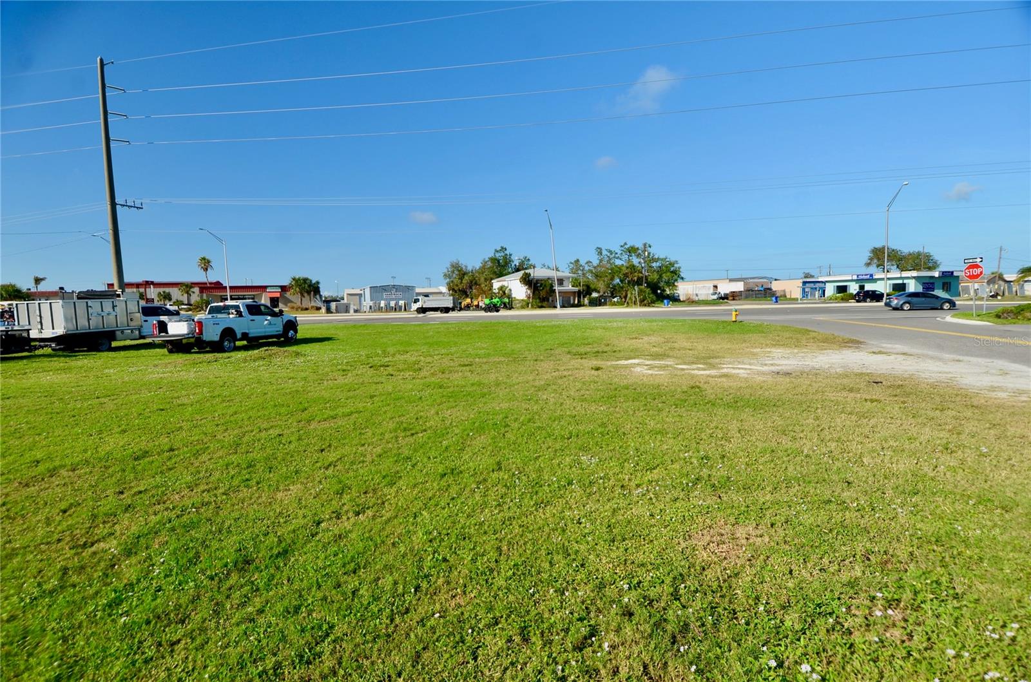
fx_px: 1029
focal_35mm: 36
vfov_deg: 36.7
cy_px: 341
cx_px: 516
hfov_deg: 53.2
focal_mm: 24
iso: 125
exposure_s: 1/250
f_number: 8
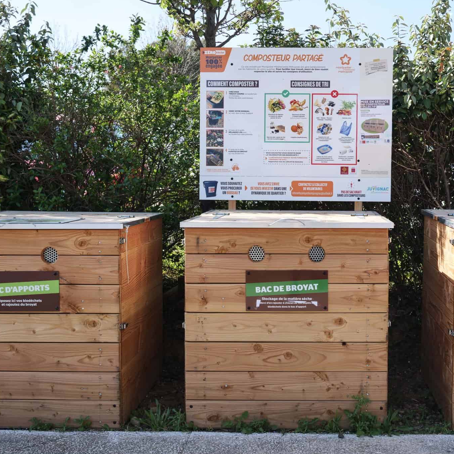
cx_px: 290
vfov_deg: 34.0
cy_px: 217
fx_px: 742
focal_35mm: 50
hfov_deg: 33.8
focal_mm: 20
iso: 200
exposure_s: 1/640
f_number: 4.5
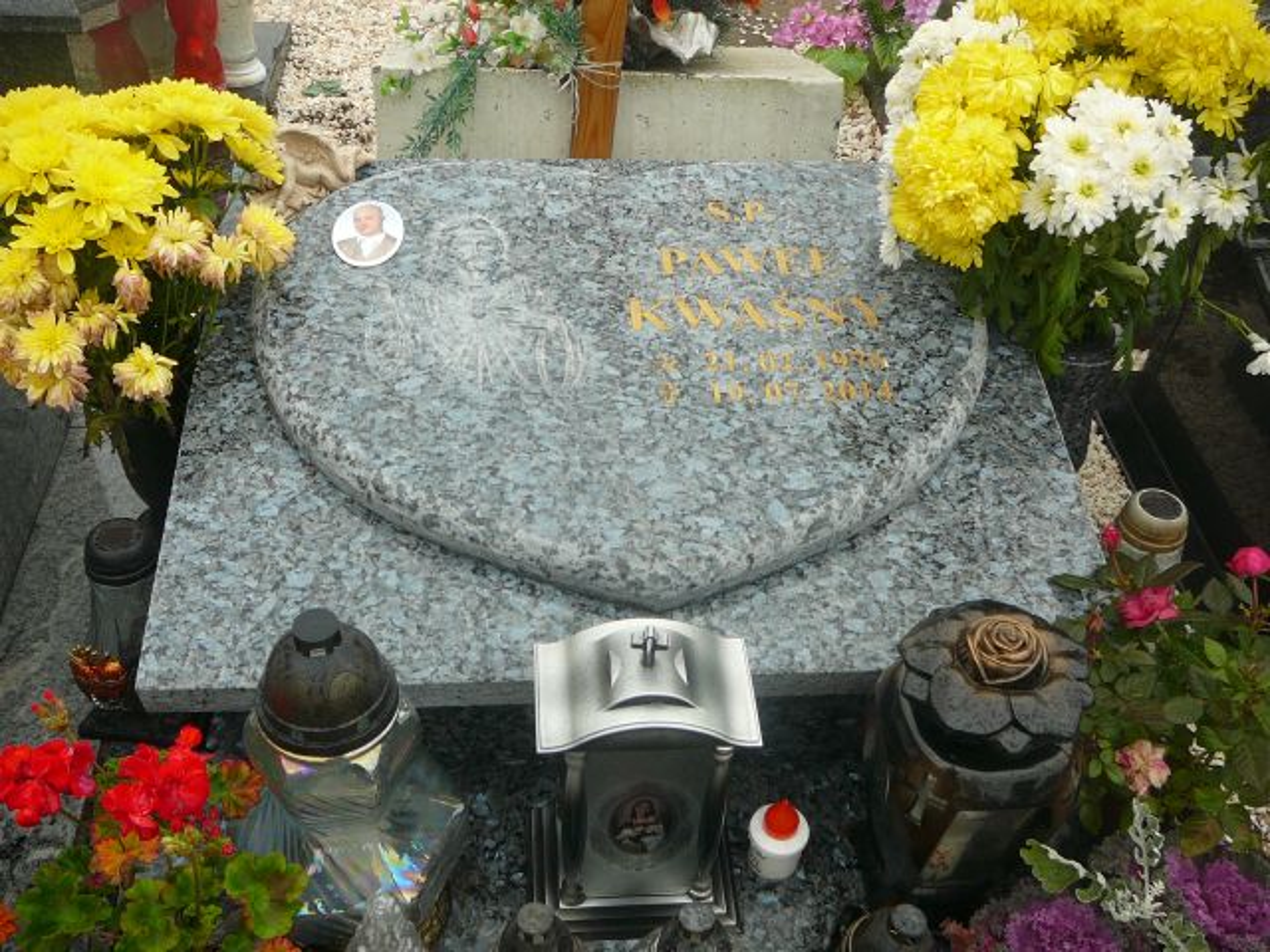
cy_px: 476
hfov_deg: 52.6
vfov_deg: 40.7
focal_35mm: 35
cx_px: 635
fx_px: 1284
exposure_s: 1/125
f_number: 2.8
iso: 80
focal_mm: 5.2
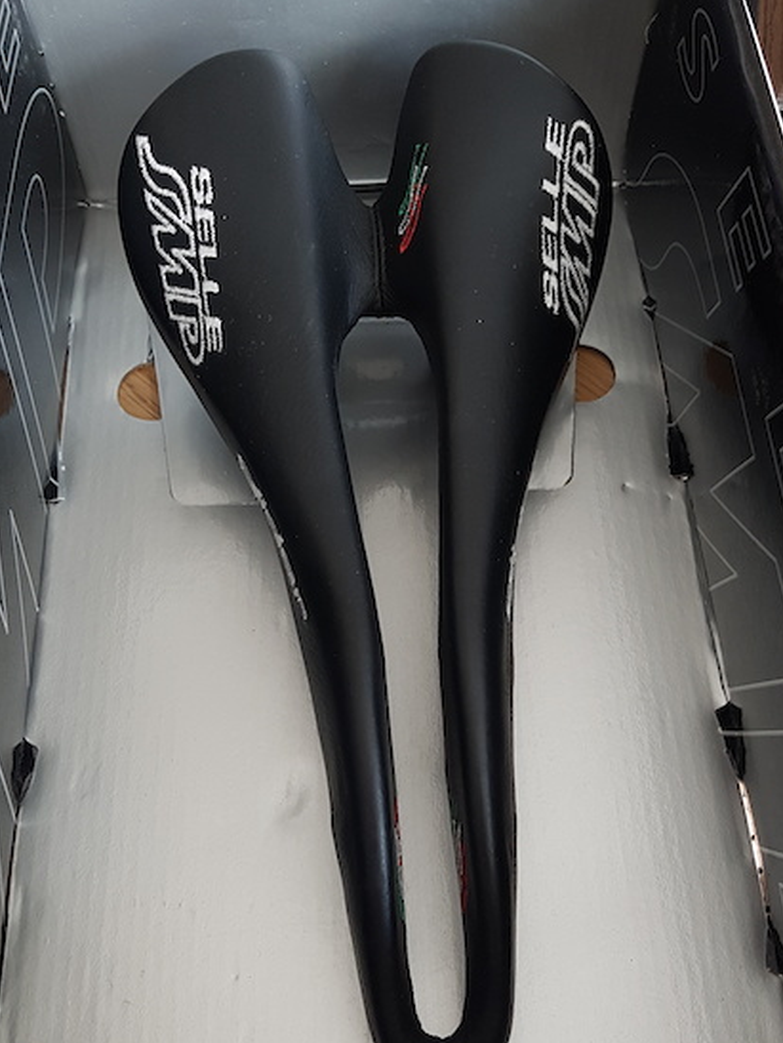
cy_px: 622
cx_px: 432
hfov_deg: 37.7
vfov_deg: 48.7
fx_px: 1145
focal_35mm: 38
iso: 125
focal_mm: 4.2
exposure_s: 1/60
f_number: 1.7
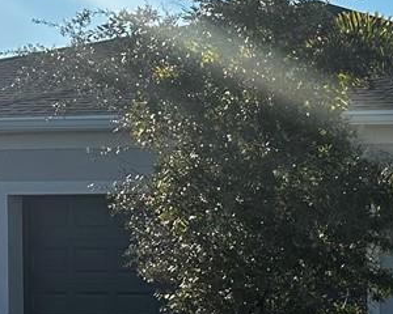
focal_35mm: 125
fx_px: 1454
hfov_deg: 12.3
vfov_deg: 12.2
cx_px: 935
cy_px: 309
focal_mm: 6.86
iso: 80
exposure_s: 1/5263
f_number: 1.78
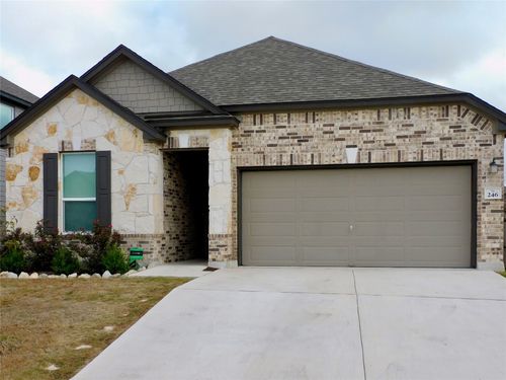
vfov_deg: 40.7
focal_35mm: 35
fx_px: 512
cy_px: 190
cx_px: 253
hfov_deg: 52.6
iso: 125
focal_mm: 6.3
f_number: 3.8
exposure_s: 1/640
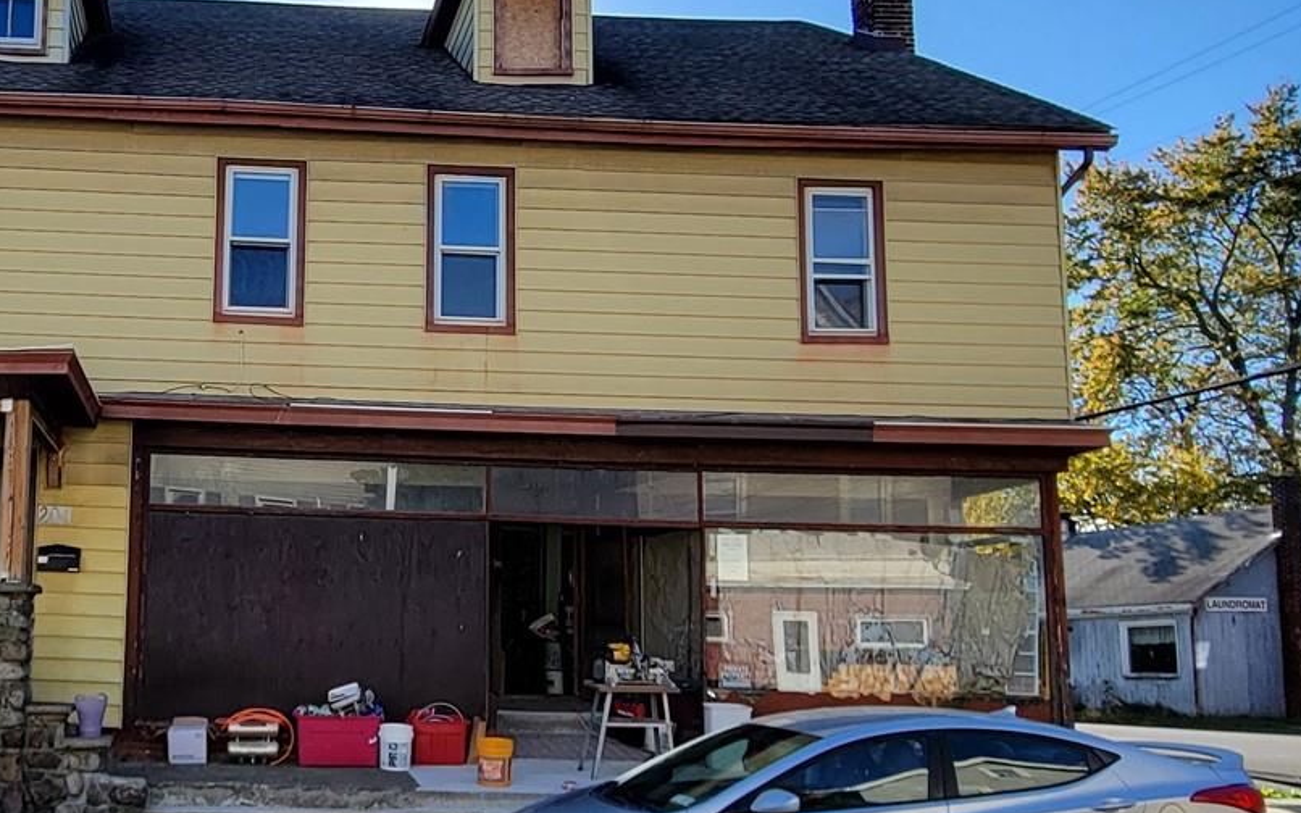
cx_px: 279
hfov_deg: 52.1
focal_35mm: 35
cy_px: 471
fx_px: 1241
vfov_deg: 36.2
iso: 50
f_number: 2.2
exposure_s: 1/907
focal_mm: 2.2
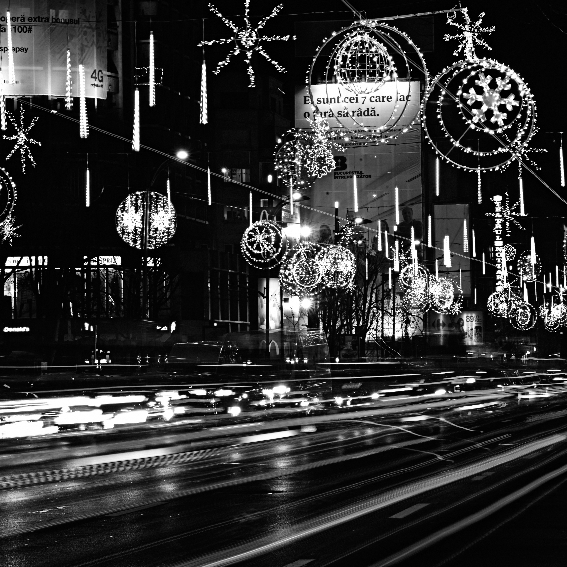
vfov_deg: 11.4
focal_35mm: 153
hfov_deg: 11.4
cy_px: 284
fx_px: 2835
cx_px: 311
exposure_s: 13
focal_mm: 120
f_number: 22
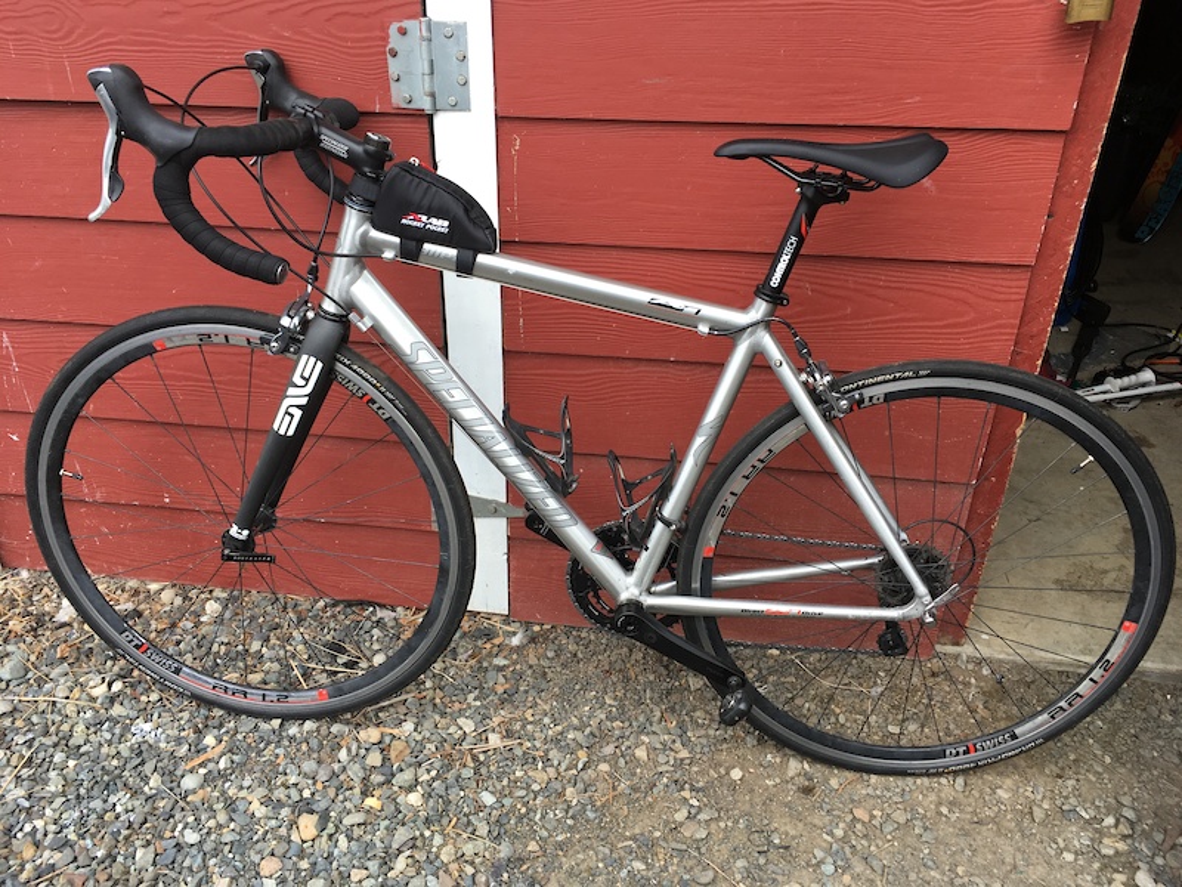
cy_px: 444
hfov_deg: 61.7
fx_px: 990
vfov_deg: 48.2
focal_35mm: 29
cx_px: 591
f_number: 2.2
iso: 25
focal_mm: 4.15
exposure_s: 1/120
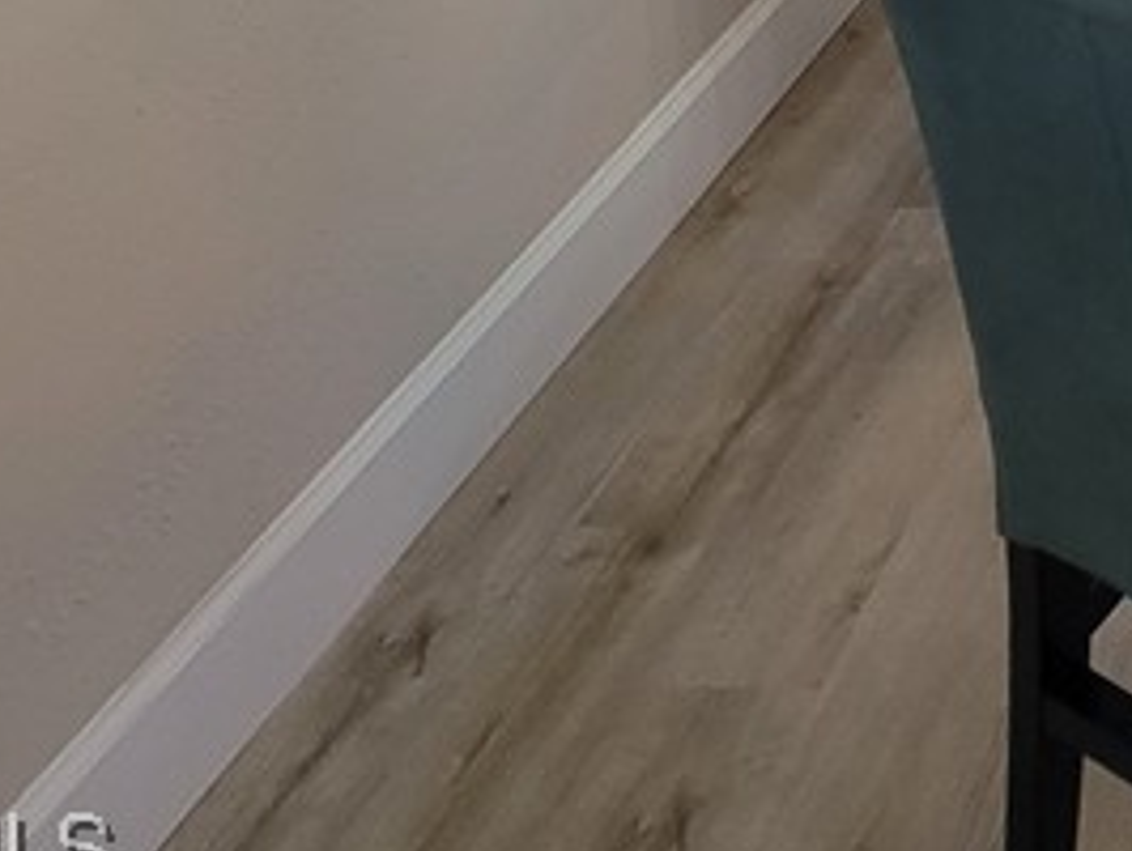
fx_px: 1637
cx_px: 1770
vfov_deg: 20.4
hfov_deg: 25.9
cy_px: -689
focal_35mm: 50
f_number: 2.2
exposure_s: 1/60
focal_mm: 2.2
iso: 160
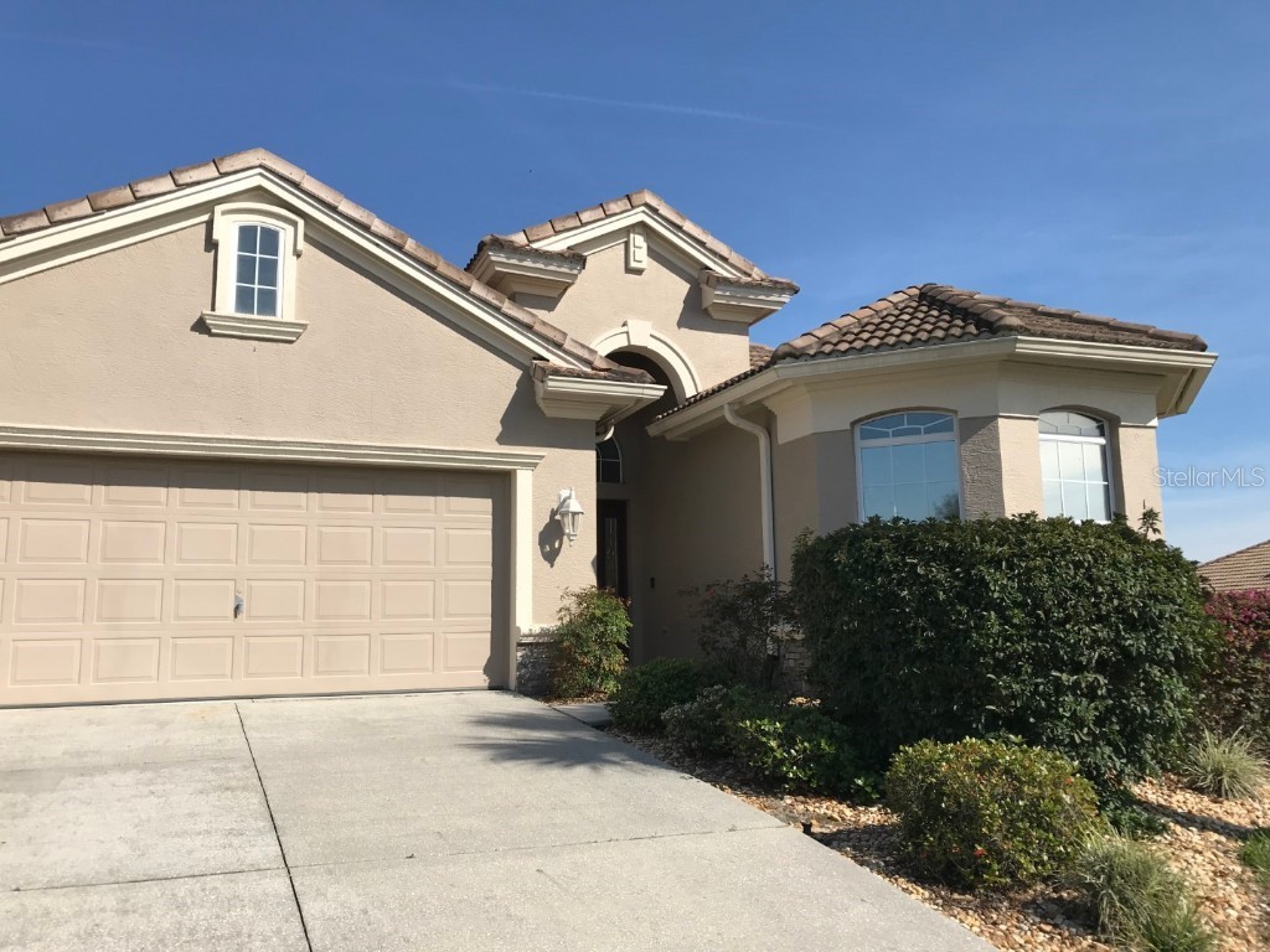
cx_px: 635
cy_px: 476
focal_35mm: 28
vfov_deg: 49.7
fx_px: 1027
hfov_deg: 63.4
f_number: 1.8
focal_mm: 3.99
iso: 20
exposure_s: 1/2907
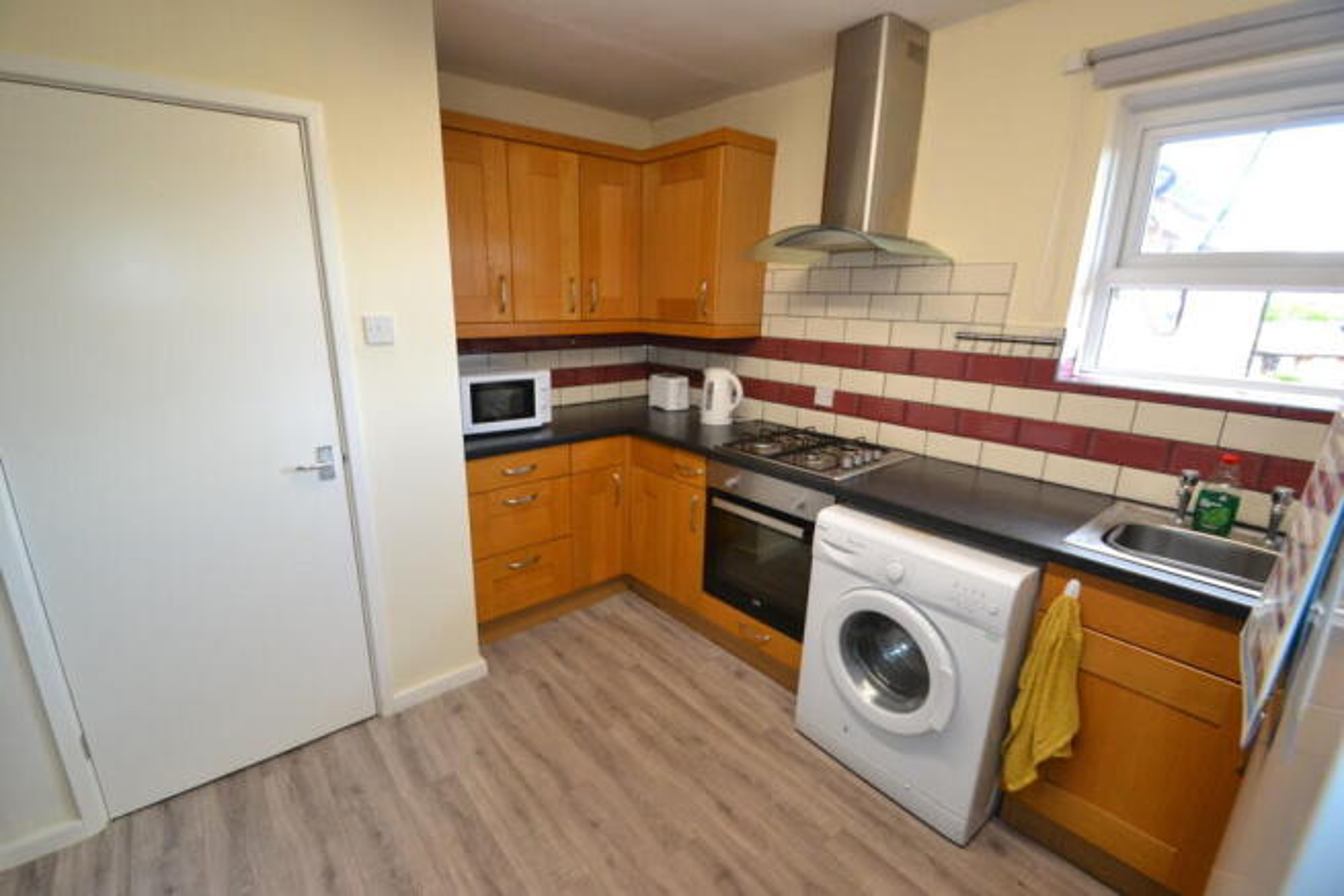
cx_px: 672
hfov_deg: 100.4
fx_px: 560
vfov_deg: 77.4
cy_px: 448
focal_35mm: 15
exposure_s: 1/60
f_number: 3.5
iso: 720
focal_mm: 10
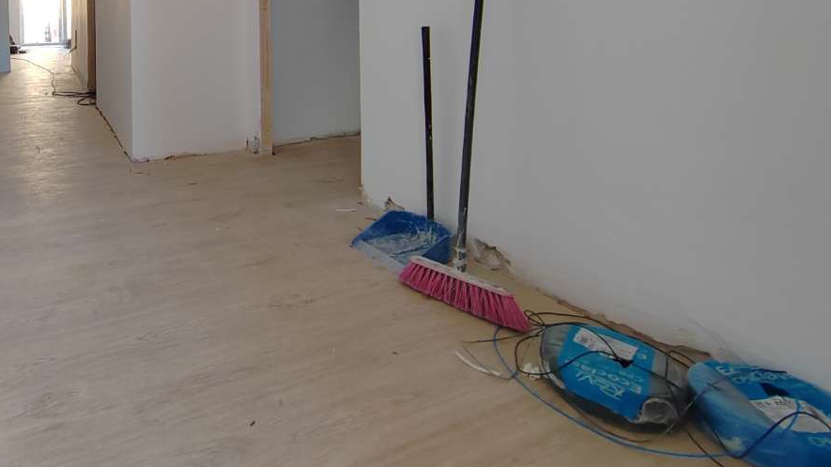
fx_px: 529
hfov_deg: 69.5
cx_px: 176
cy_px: 14
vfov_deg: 42.1
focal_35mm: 24
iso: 250
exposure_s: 1/50
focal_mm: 2.16
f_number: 2.2
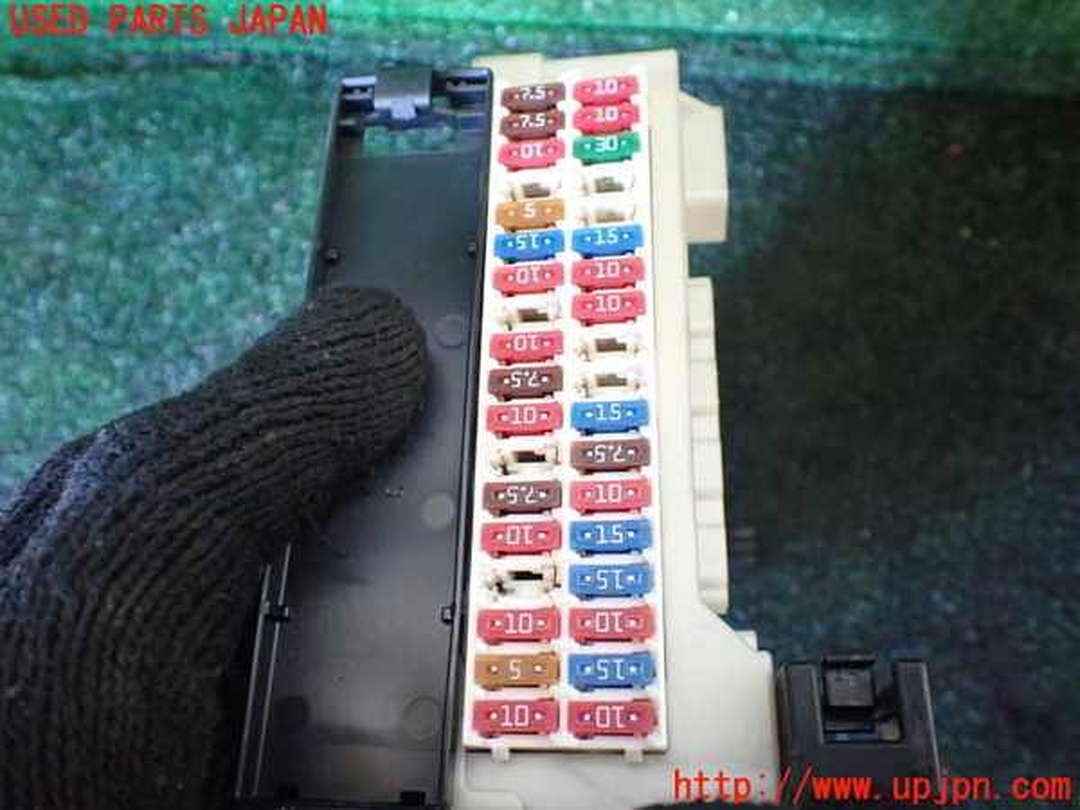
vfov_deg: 46.8
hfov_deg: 60.0
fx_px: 936
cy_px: 405
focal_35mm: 30
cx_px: 540
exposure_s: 1/50
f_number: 2.3
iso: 800
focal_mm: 5.4
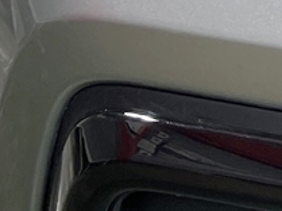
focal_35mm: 187
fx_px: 1521
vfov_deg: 7.3
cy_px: -350
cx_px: 595
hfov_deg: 9.7
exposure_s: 1/98
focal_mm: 5.1
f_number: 1.6
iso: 50
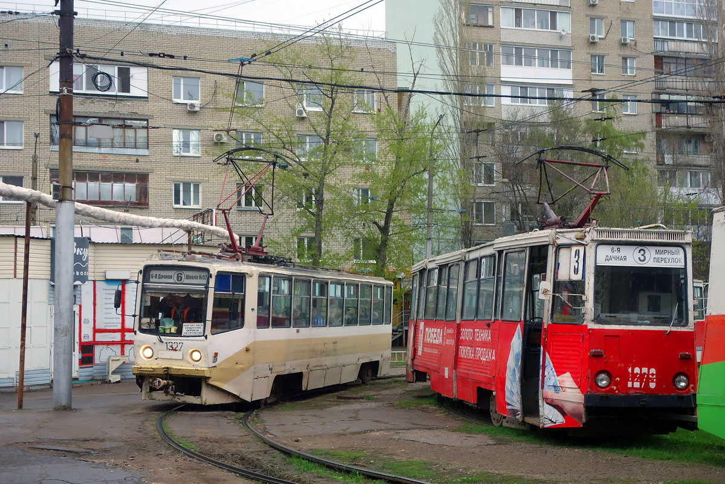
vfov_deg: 23.8
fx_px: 1148
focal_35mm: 57
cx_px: 362
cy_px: 242
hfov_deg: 35.1
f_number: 3.5
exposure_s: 1/500
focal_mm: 21.29
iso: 500
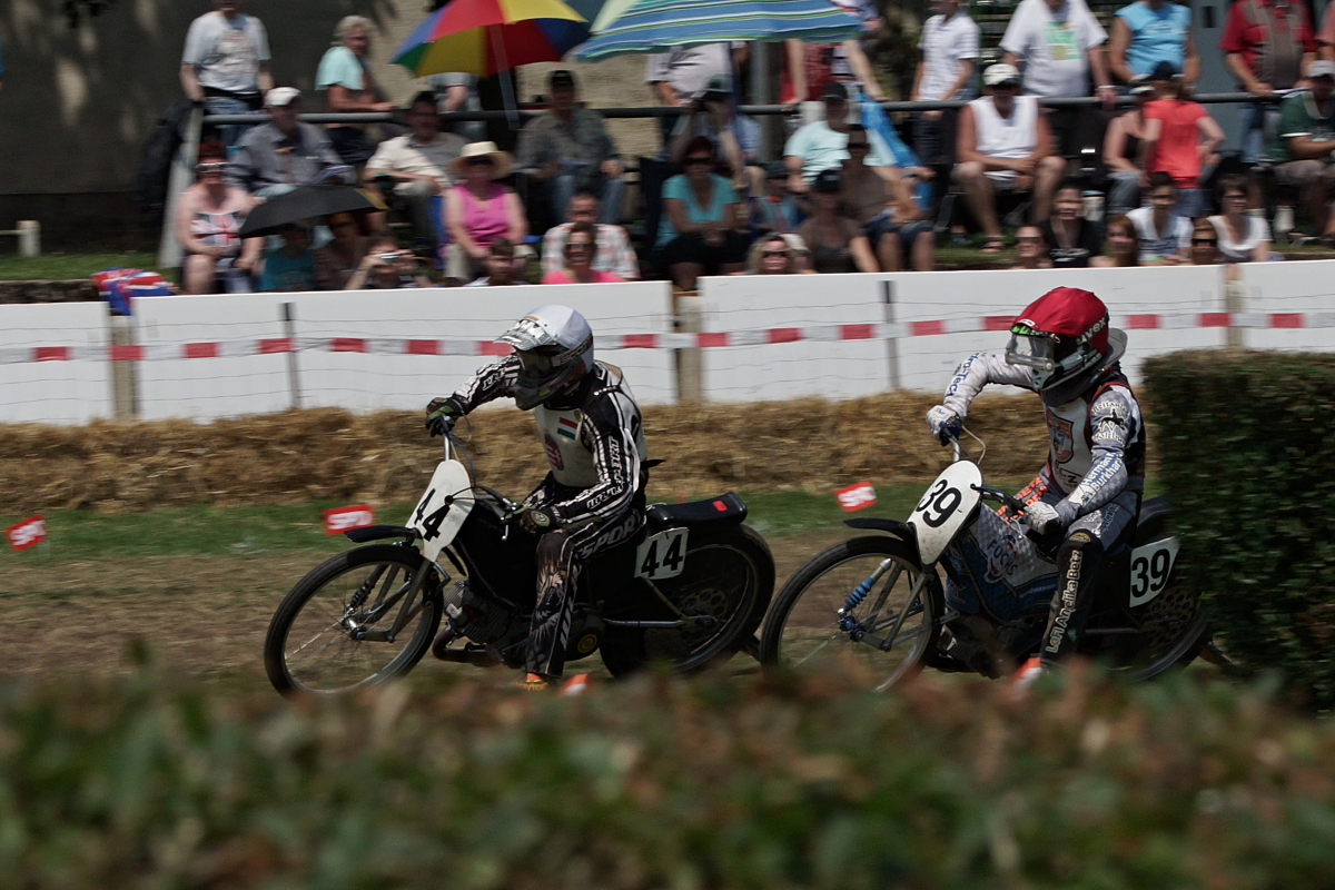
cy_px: 445
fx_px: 7231
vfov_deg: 7.0
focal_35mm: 195
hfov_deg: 10.5
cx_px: 668
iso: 200
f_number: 14
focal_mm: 130
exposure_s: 1/500
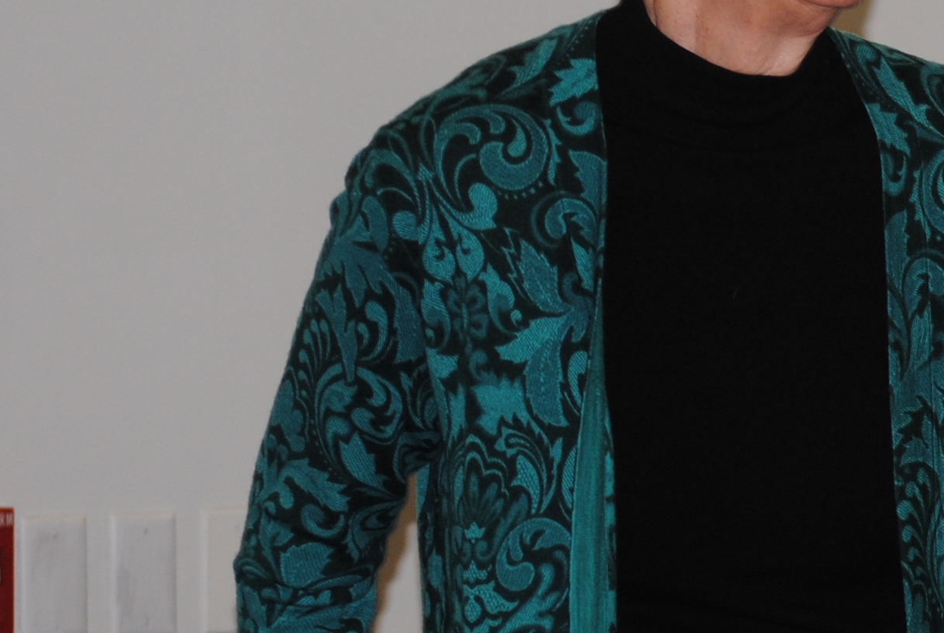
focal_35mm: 297
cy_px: 221
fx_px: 7799
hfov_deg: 6.9
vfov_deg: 4.6
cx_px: 1083
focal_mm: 62
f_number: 4.2
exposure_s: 1/60
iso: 200
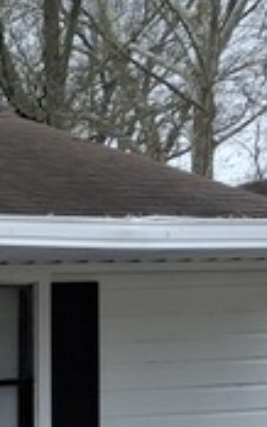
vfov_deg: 16.0
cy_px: 587
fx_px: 1418
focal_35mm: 122
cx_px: -500
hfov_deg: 9.0
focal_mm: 4.69
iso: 25
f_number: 1.8
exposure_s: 1/332
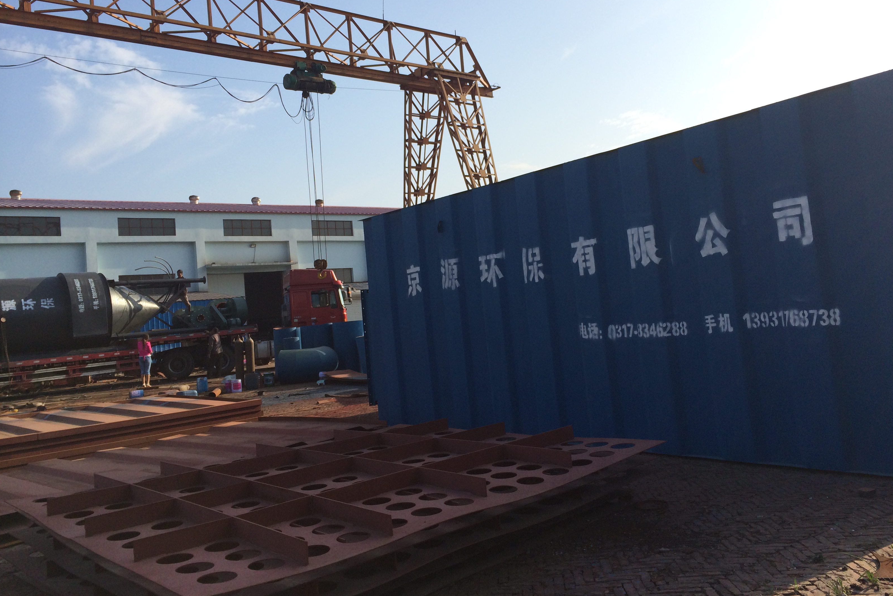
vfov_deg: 41.0
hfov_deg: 58.7
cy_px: 260
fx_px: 794
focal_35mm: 32
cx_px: 456
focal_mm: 4.12
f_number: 2.2
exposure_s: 1/1866
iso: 40
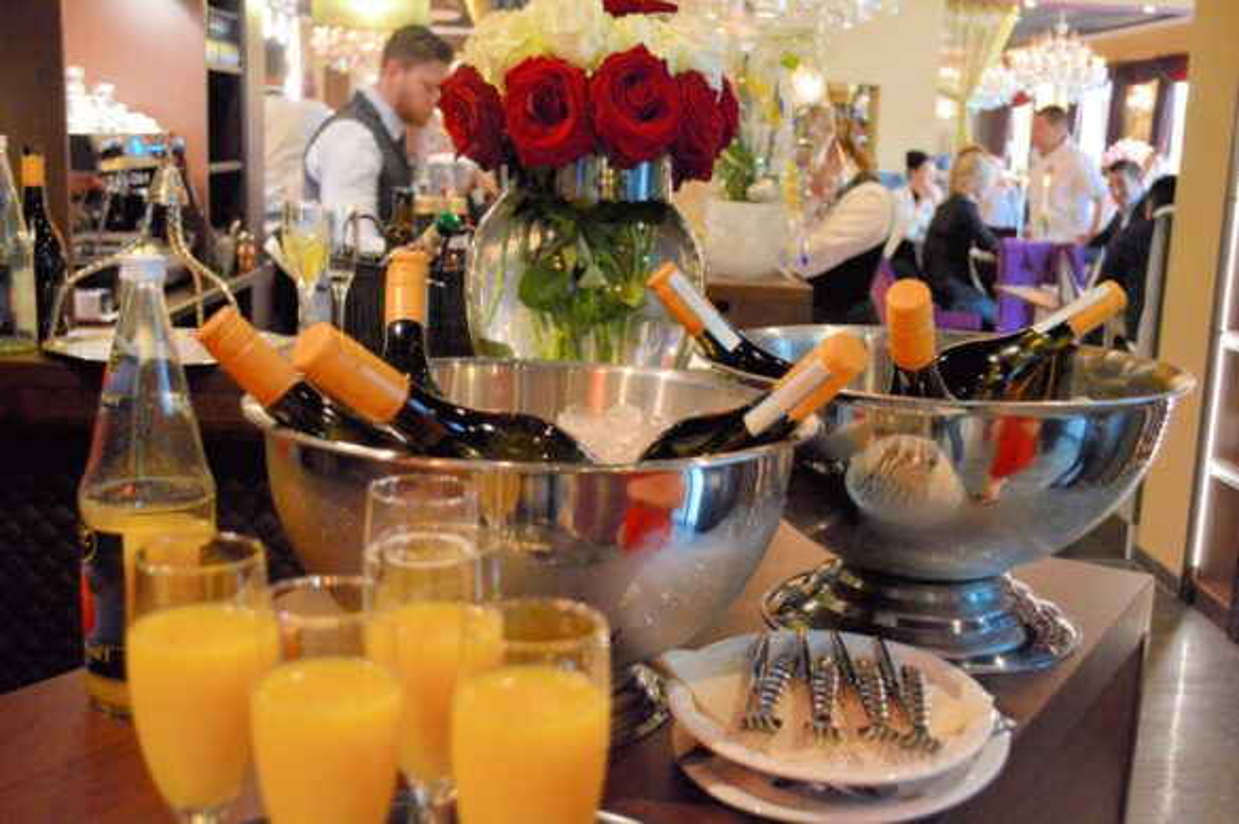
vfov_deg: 34.2
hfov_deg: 49.6
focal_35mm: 39
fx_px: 1341
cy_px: 412
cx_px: 620
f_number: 4.2
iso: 3200
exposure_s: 1/15
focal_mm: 26
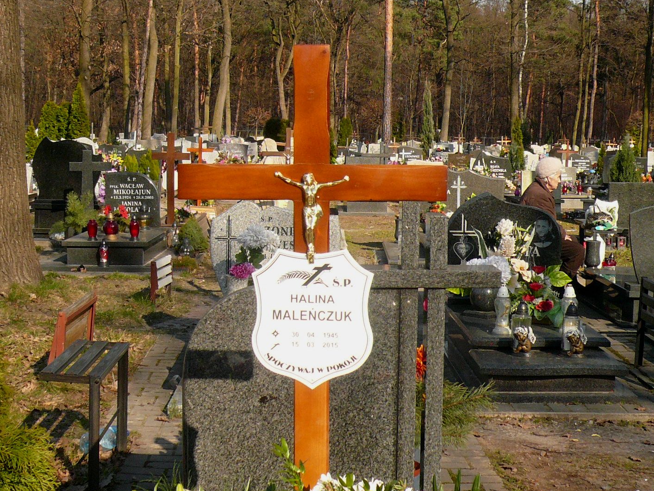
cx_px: 348
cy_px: 239
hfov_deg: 32.2
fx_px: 1134
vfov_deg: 24.4
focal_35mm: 60
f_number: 3
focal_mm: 5.7
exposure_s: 1/800
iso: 100
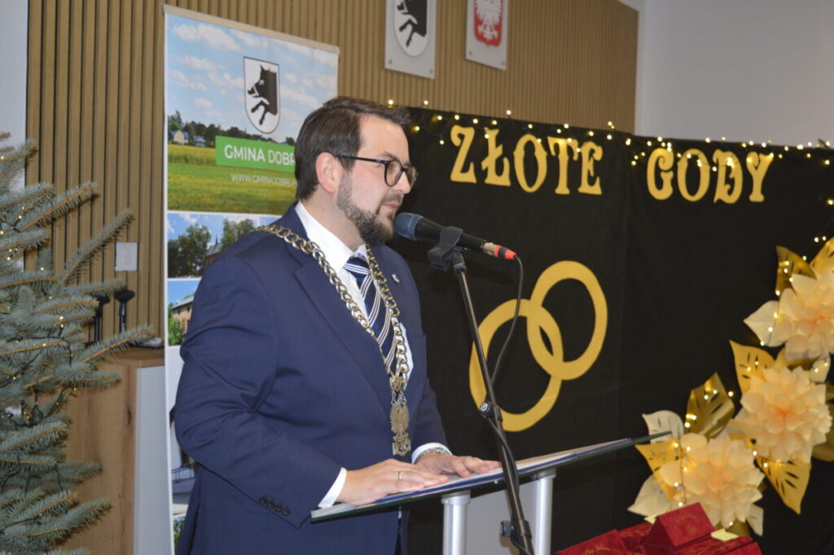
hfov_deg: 38.9
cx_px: 417
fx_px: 1181
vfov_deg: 26.4
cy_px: 278
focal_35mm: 51
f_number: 4.5
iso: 500
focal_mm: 34
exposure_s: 1/60
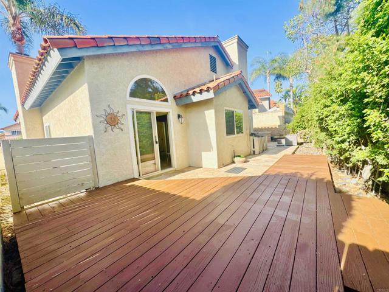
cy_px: 146
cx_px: 194
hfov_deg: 102.1
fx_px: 157
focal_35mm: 14
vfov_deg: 85.7
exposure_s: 1/734
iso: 40
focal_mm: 2.22
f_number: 2.2
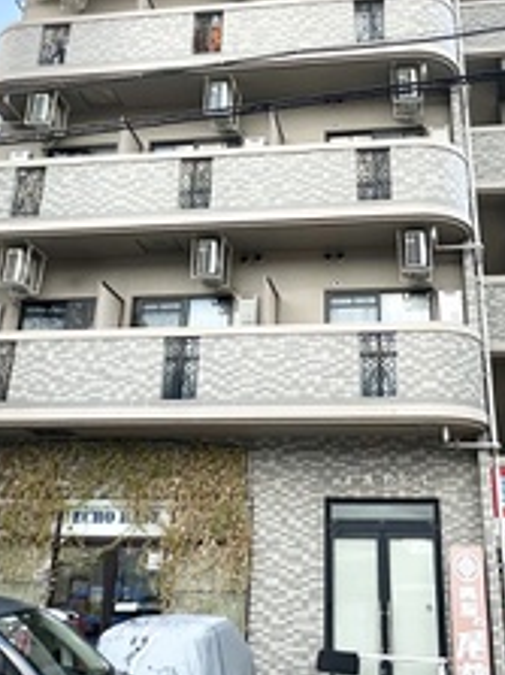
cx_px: 293
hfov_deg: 32.8
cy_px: 168
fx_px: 857
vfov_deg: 41.7
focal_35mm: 44
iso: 40
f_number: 2.2
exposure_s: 1/348
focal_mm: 2.22
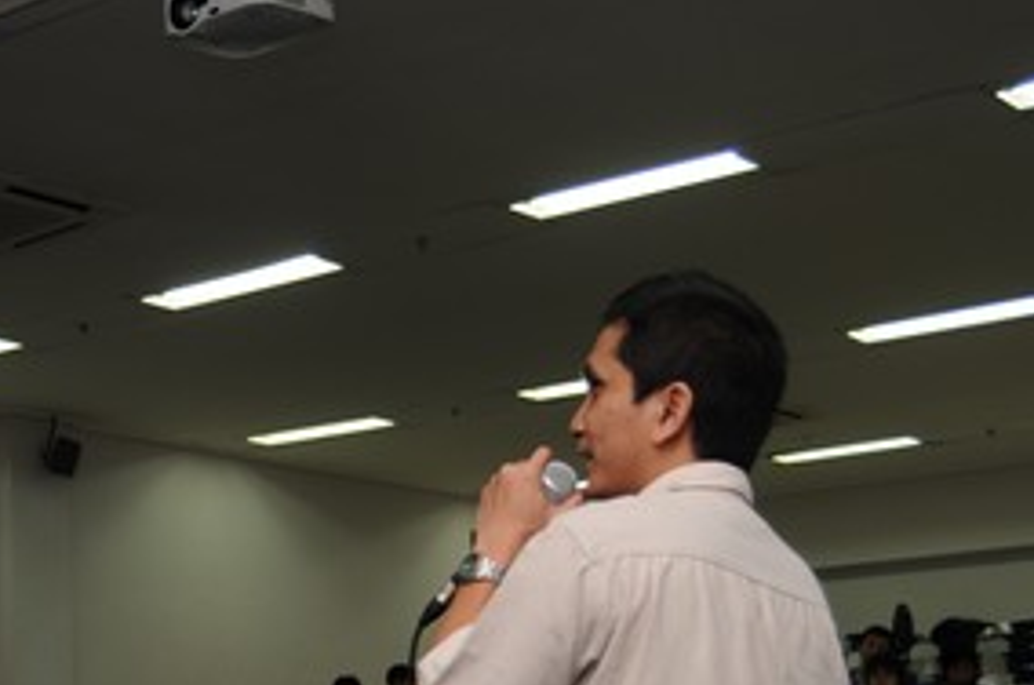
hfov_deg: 27.1
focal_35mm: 74
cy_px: 598
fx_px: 2121
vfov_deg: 18.1
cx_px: 284
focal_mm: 28
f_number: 3.5
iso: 200
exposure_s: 1/60
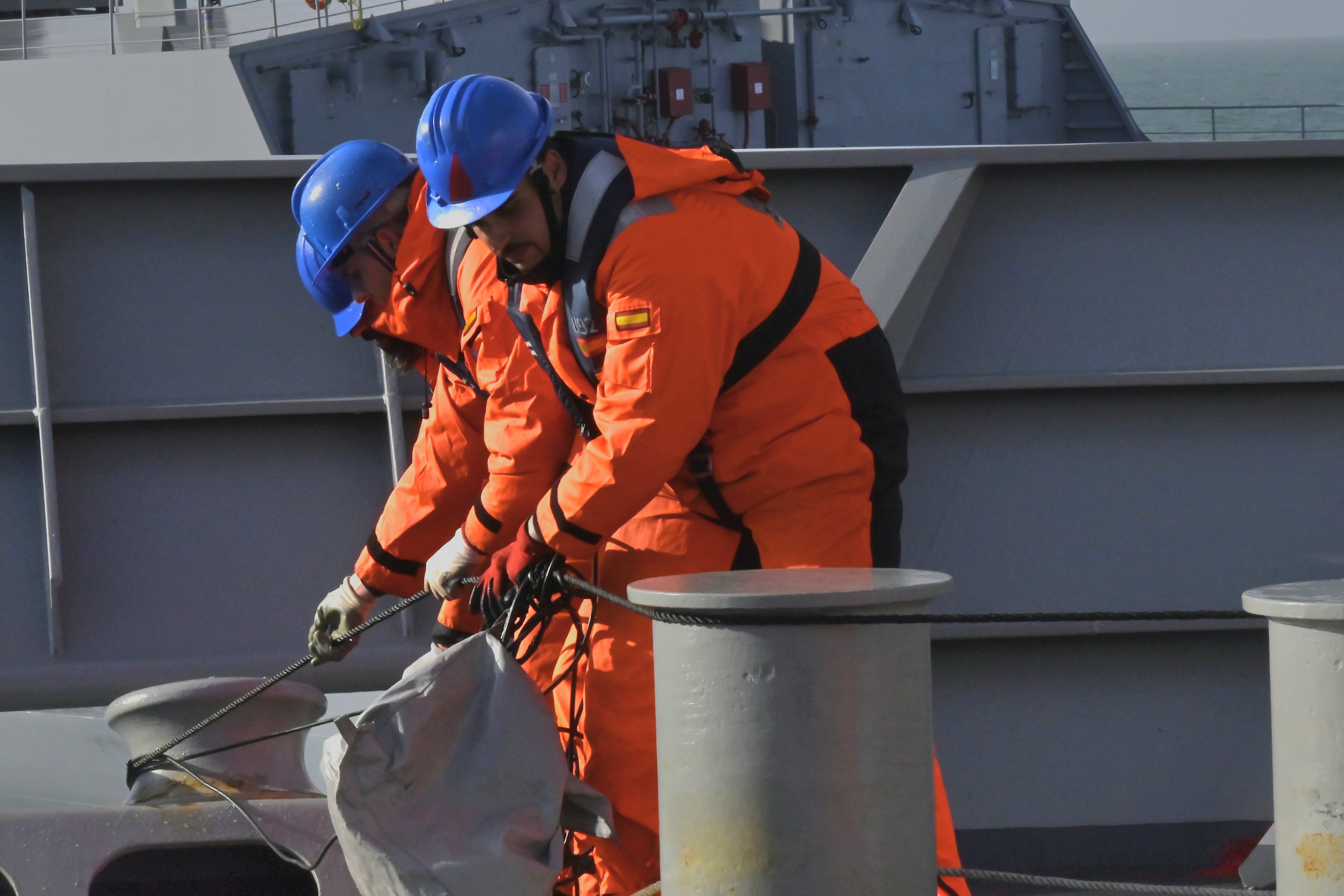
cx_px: 672
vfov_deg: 8.3
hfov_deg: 12.5
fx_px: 6160
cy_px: 448
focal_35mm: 165
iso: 2200
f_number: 32
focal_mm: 110
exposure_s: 1/1000
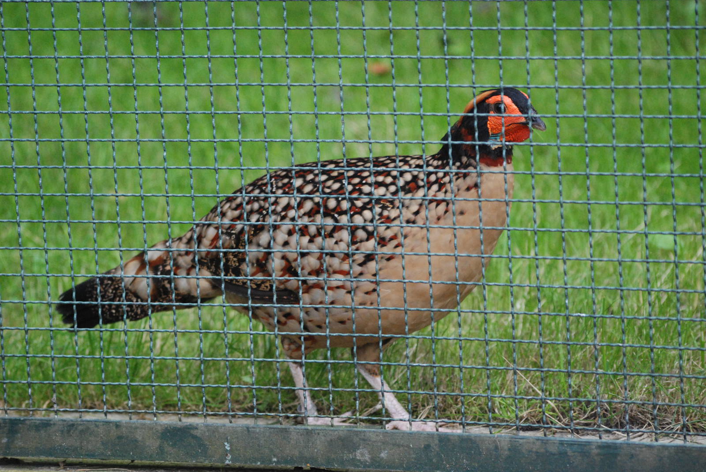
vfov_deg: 7.7
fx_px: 3534
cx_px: 353
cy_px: 236
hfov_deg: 11.4
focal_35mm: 180
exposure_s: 1/160
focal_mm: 120
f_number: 4
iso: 1600
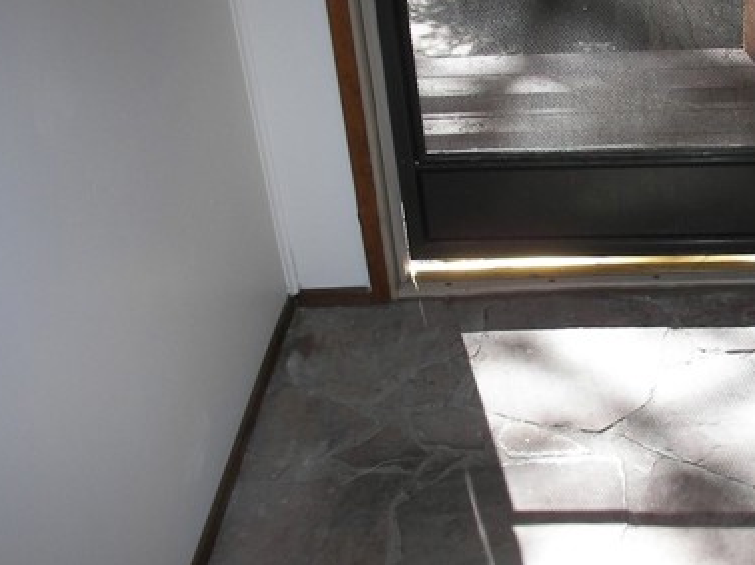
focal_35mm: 61
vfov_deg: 24.0
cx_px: 497
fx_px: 1330
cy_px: 311
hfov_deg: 31.5
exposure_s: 1/100
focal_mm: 6
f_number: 2.8
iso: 50
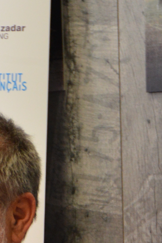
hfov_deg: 3.5
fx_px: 2618
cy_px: 299
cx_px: -76
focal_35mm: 388
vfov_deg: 5.3
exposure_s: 1/80
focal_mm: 120
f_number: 5.6
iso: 2500
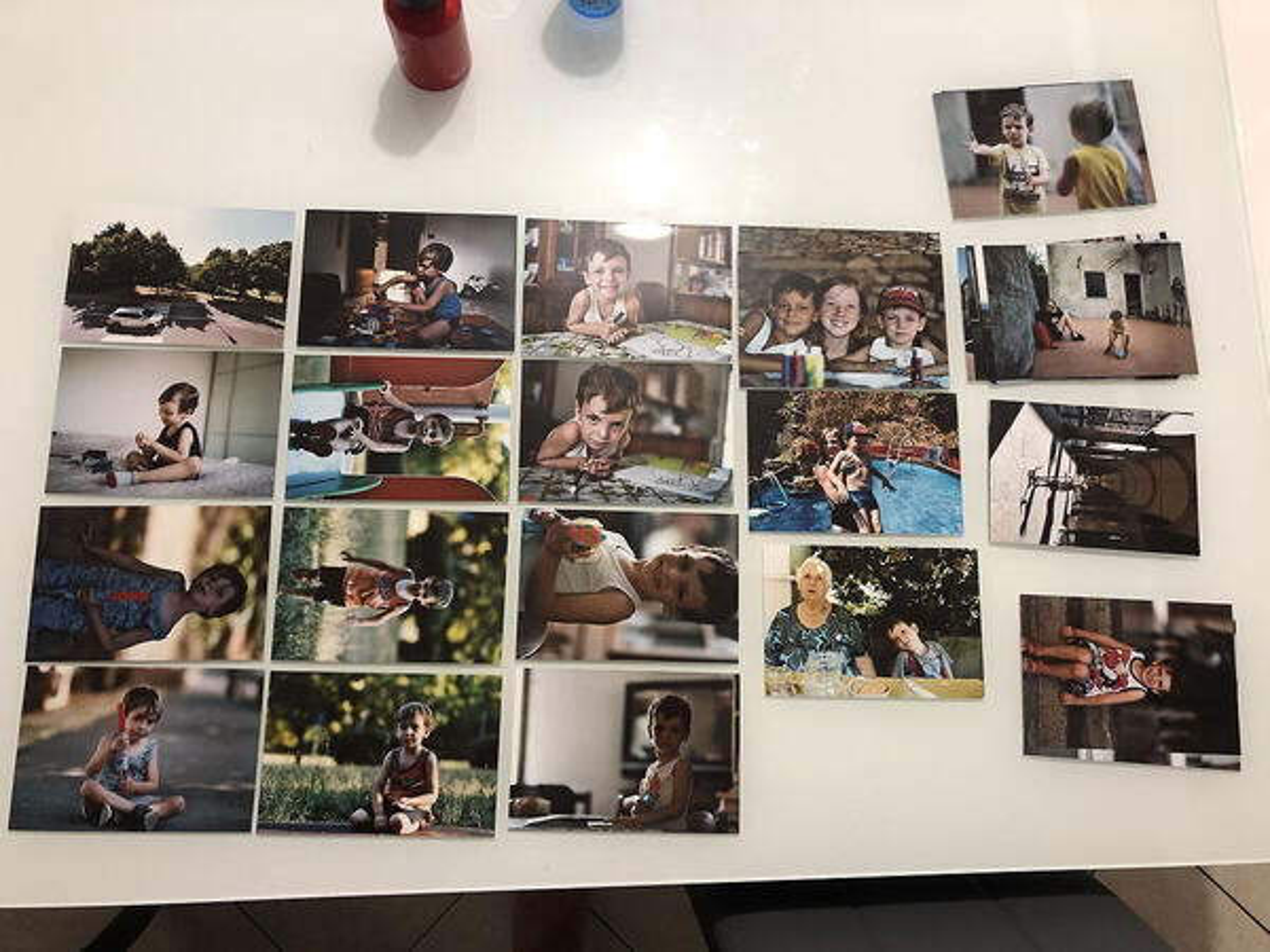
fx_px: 1027
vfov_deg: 49.7
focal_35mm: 28
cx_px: 635
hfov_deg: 63.4
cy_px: 476
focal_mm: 4
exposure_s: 1/17
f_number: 1.8
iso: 40
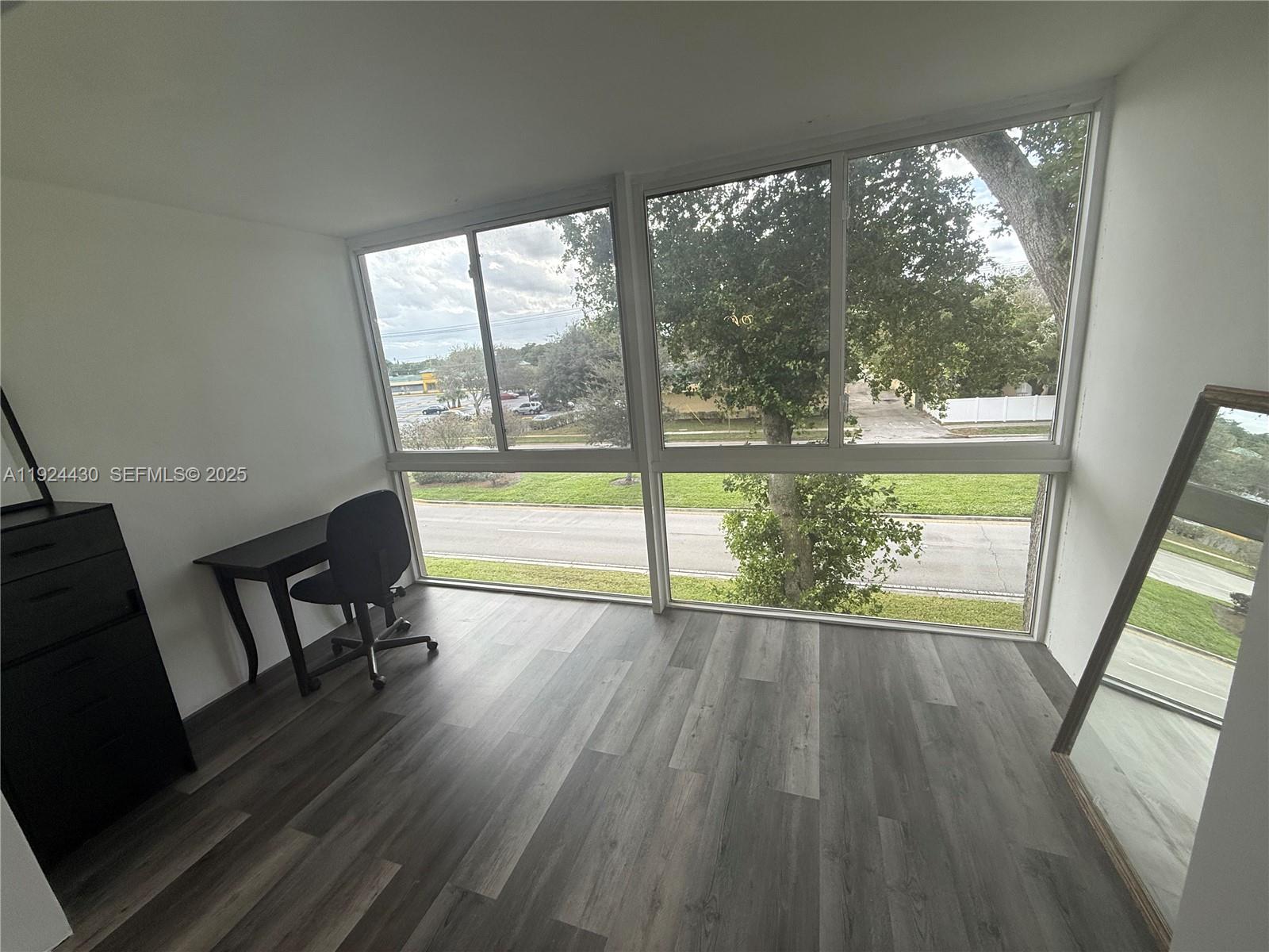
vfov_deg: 85.7
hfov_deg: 102.1
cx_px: 634
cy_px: 476
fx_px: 513
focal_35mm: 14
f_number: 2.2
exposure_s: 1/200
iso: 80
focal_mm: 2.22
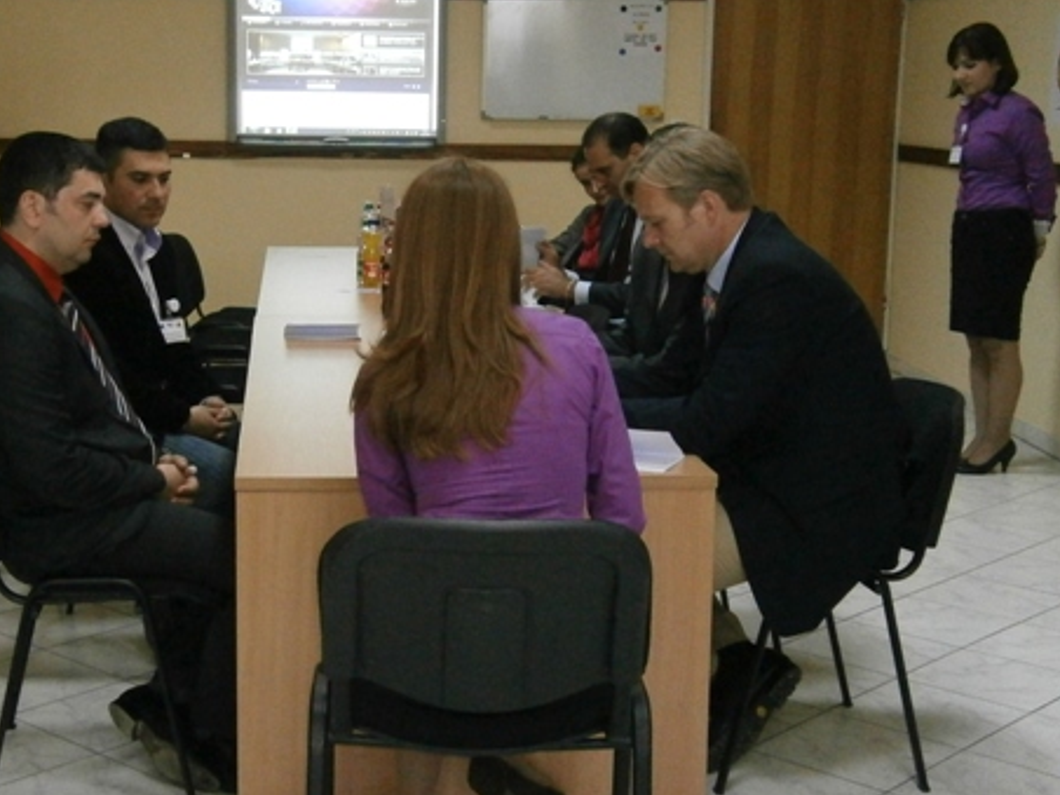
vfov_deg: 28.6
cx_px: 387
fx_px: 1562
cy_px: 387
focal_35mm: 51
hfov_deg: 37.2
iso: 640
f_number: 3.1
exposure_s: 1/40
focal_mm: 6.4
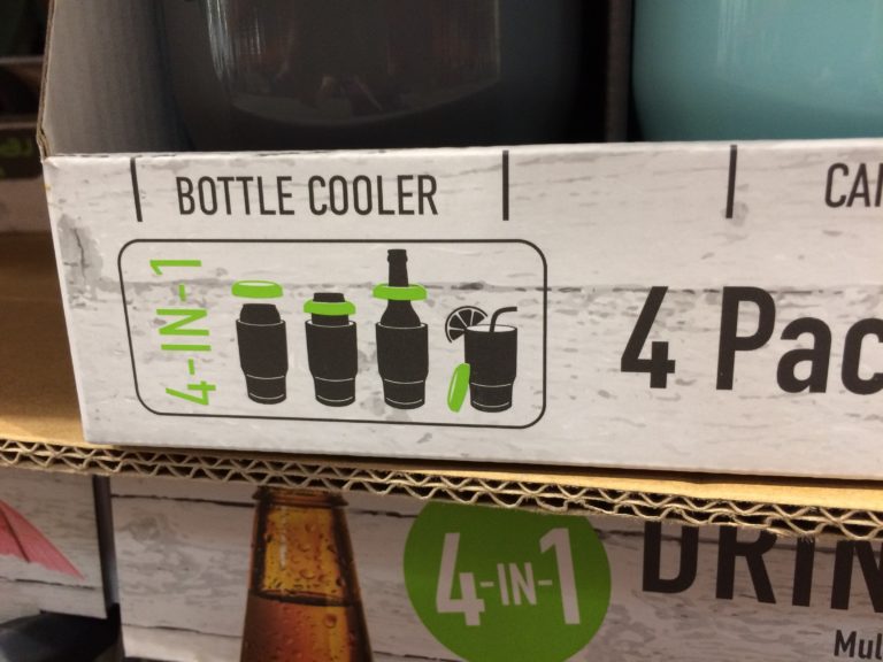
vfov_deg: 48.2
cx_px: 442
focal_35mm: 29
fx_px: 740
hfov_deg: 61.7
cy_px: 331
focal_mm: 4.15
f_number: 2.2
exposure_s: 1/30
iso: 200
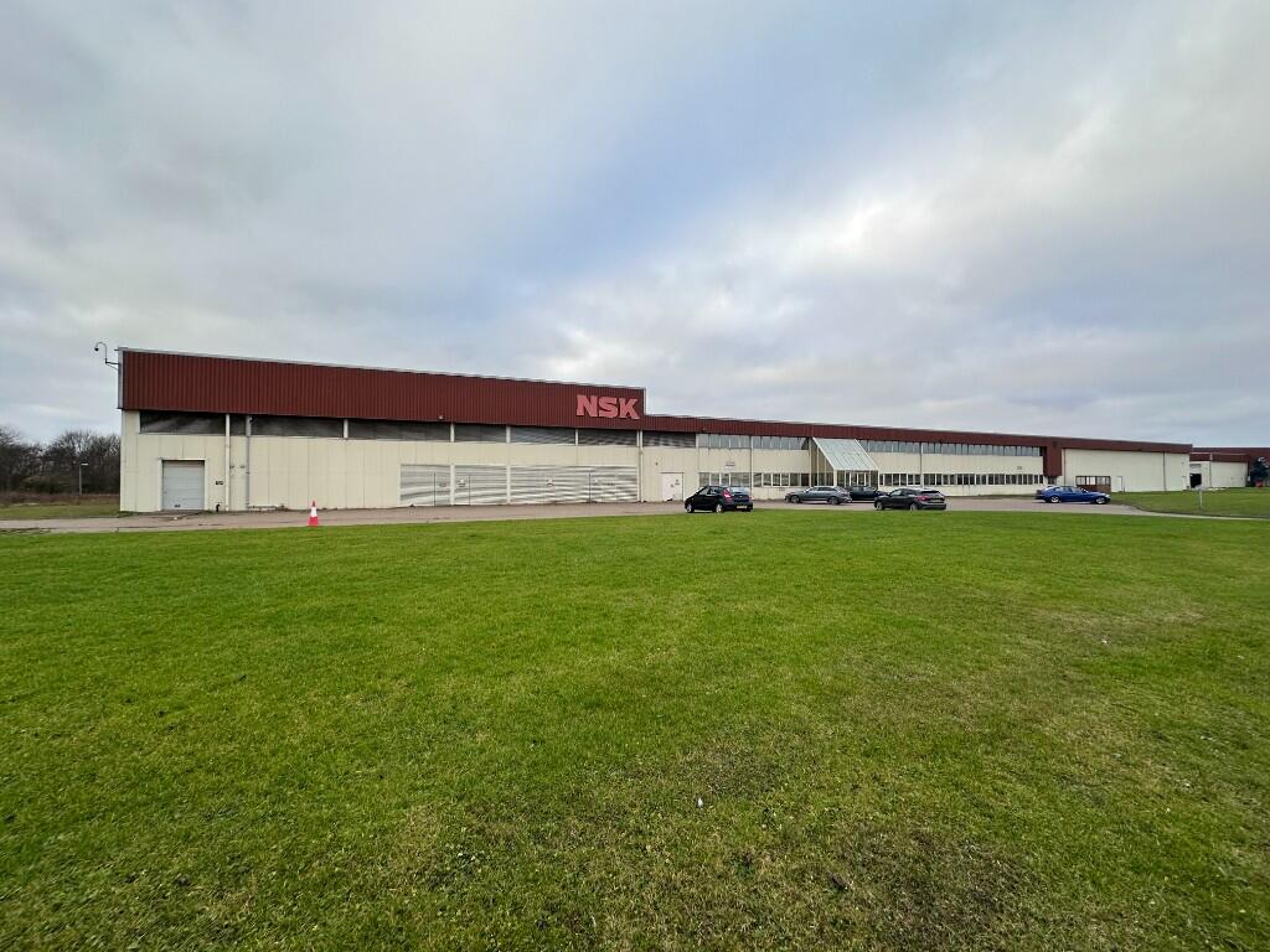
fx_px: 514
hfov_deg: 102.1
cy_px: 476
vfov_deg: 85.7
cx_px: 635
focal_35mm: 14
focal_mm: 2.22
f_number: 2.2
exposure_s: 1/197
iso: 40
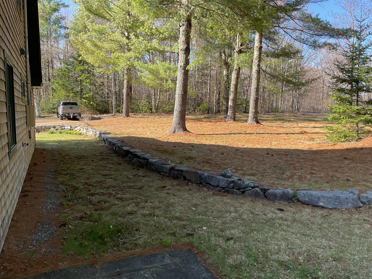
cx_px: 186
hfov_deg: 61.7
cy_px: 140
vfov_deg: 48.2
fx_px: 312
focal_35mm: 29
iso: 16
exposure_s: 1/297
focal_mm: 3
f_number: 1.8
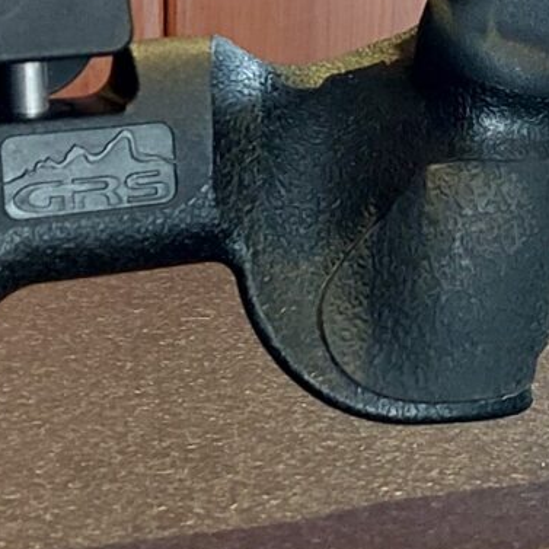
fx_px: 2691
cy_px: 140
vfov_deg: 11.6
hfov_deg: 11.2
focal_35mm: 150
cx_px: 798
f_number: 1.8
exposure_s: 1/50
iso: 100
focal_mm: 5.23
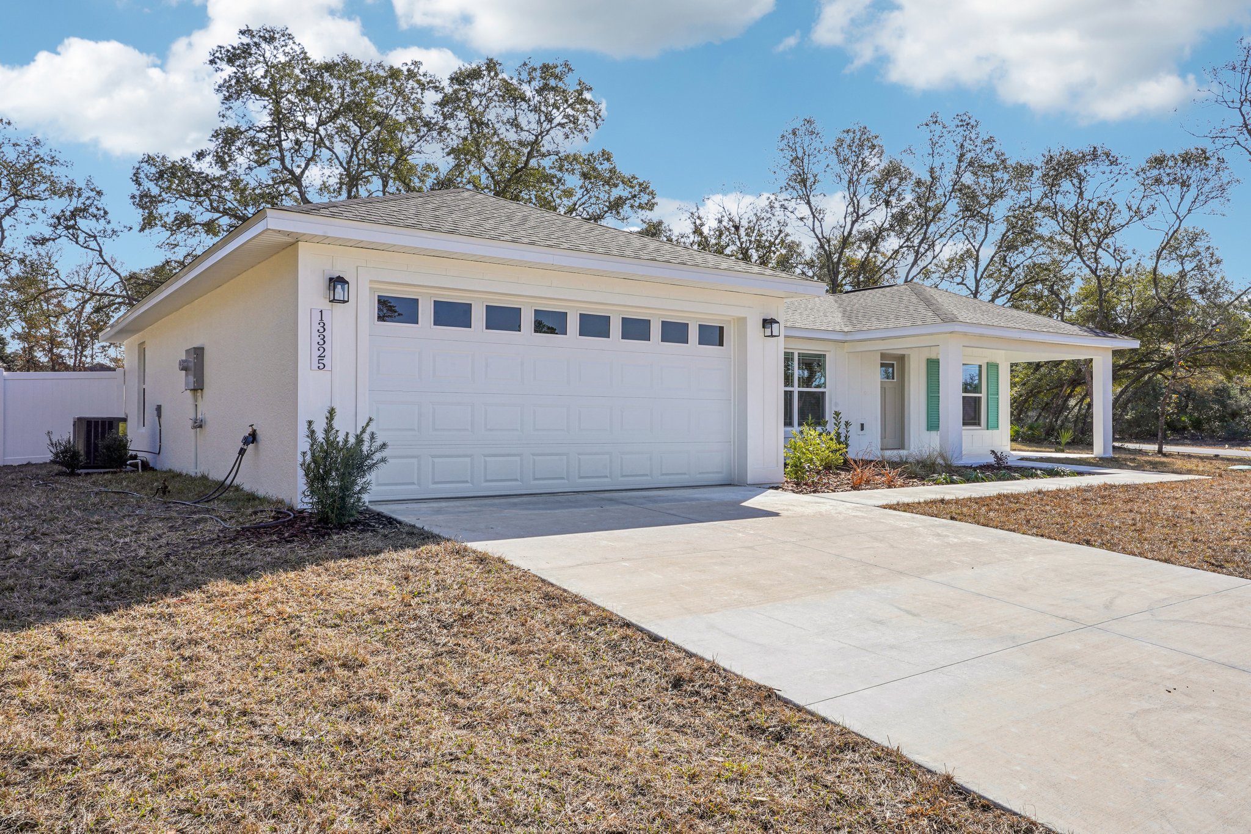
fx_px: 869
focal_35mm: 25
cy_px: 417
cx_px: 626
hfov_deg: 71.5
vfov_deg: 51.3
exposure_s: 1/50
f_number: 20
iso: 100
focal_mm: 25
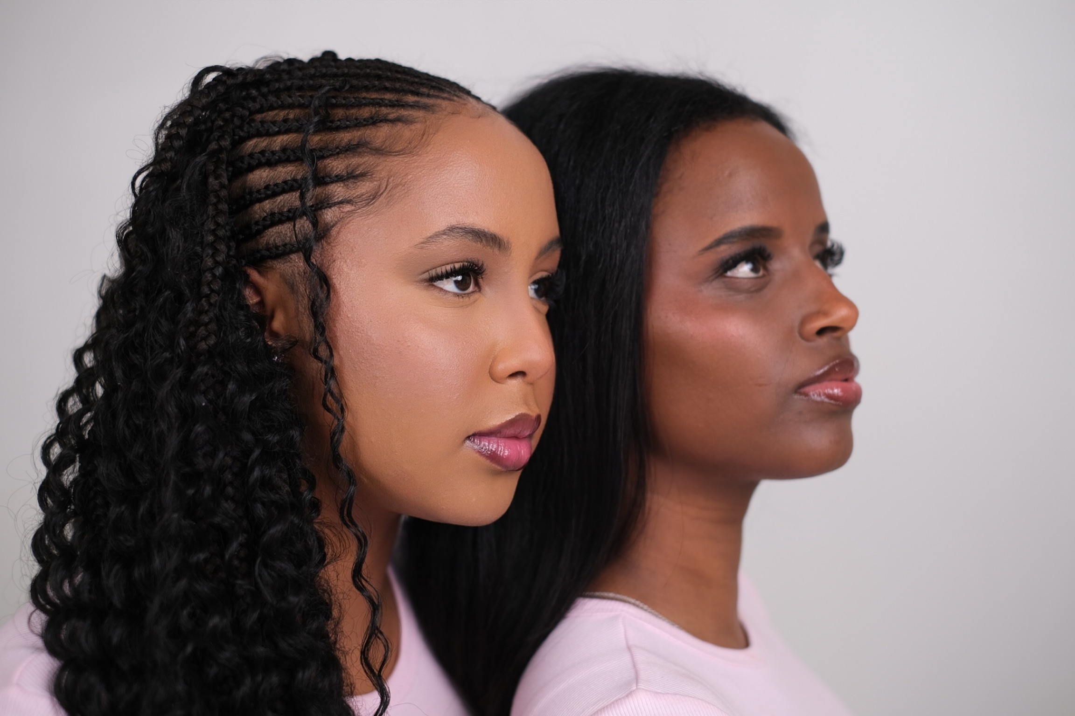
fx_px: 1583
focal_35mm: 53
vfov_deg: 25.5
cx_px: 538
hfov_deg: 37.5
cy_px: 358
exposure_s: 1/160
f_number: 2
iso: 160
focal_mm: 35
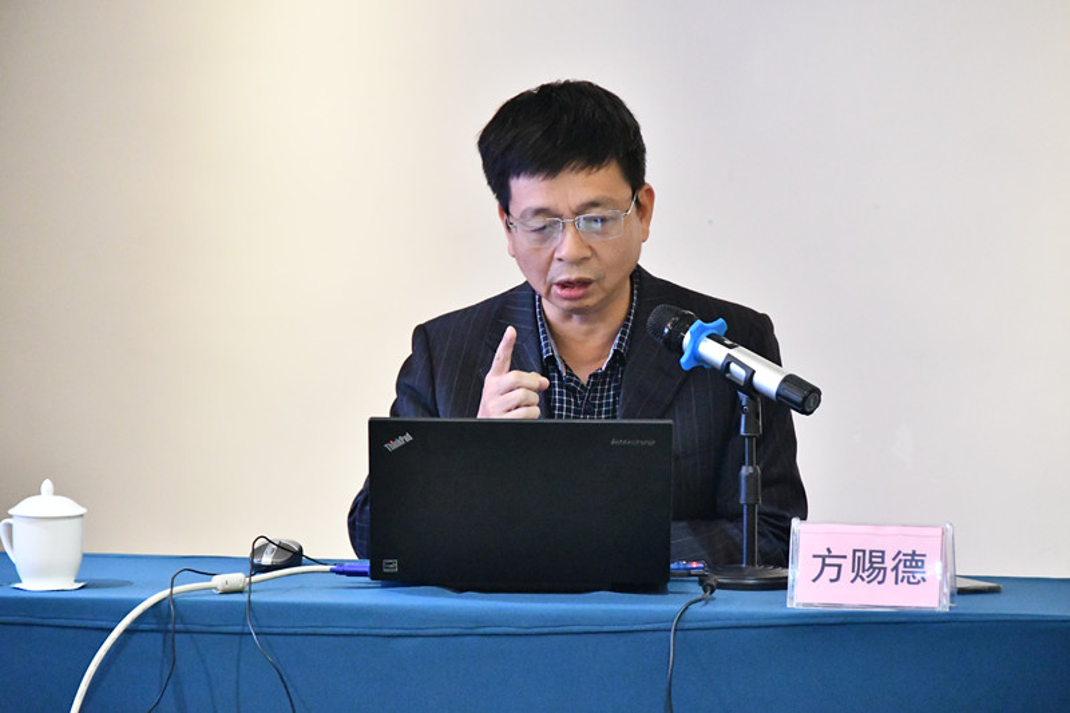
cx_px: 535
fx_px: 6686
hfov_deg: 9.2
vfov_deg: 6.1
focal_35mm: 225
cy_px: 356
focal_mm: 150
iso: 12800
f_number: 5.6
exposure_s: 1/200
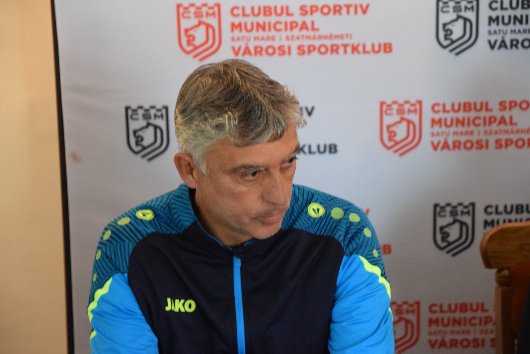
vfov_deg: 13.0
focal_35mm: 105
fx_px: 1546
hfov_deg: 19.5
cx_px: 265
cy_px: 177
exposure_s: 1/60
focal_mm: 70
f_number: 4
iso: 4500
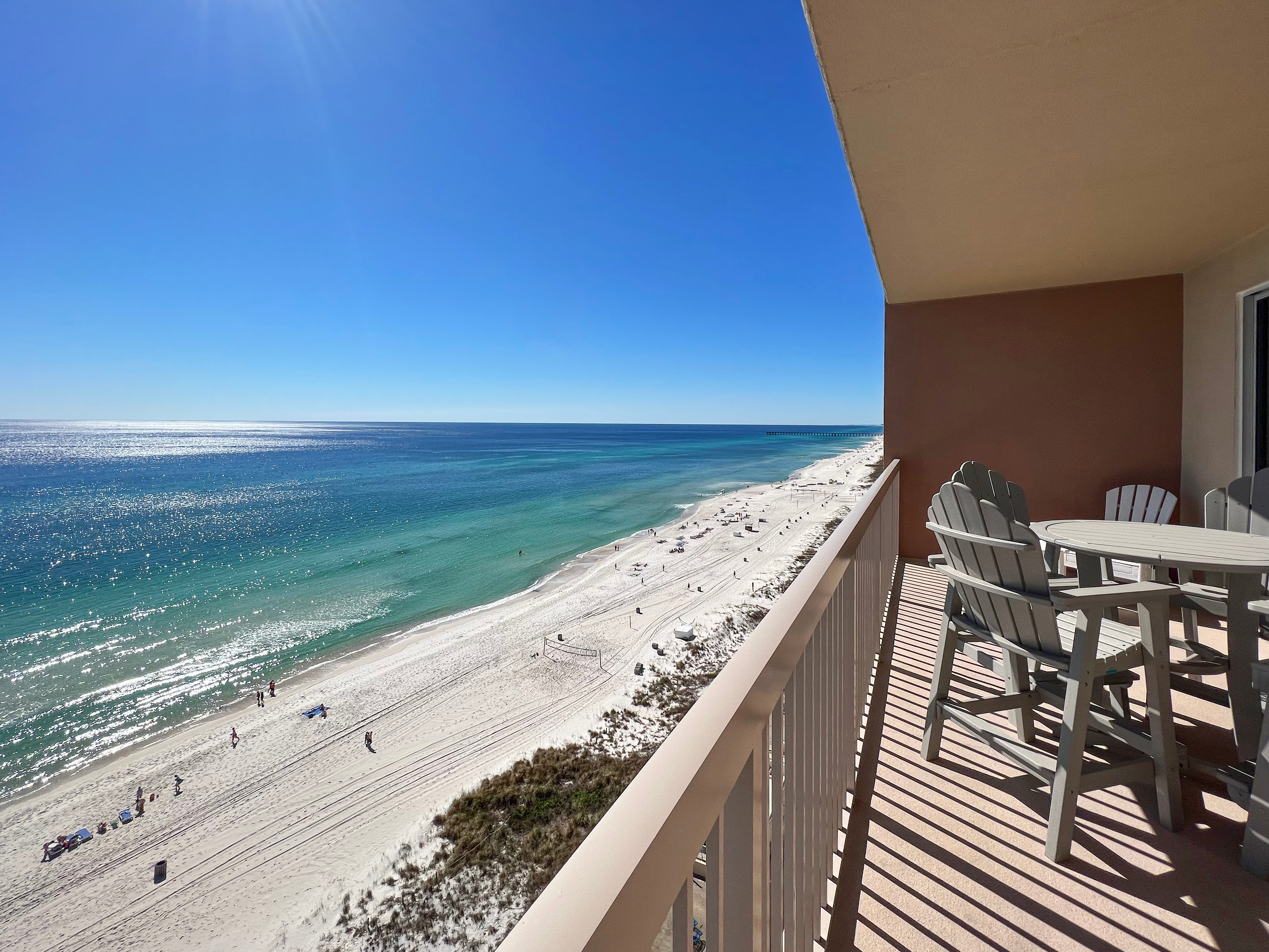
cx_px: 634
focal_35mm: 13
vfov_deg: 89.9
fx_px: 477
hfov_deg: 106.2
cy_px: 476
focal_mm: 1.57
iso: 32
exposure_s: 1/3922
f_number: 1.8
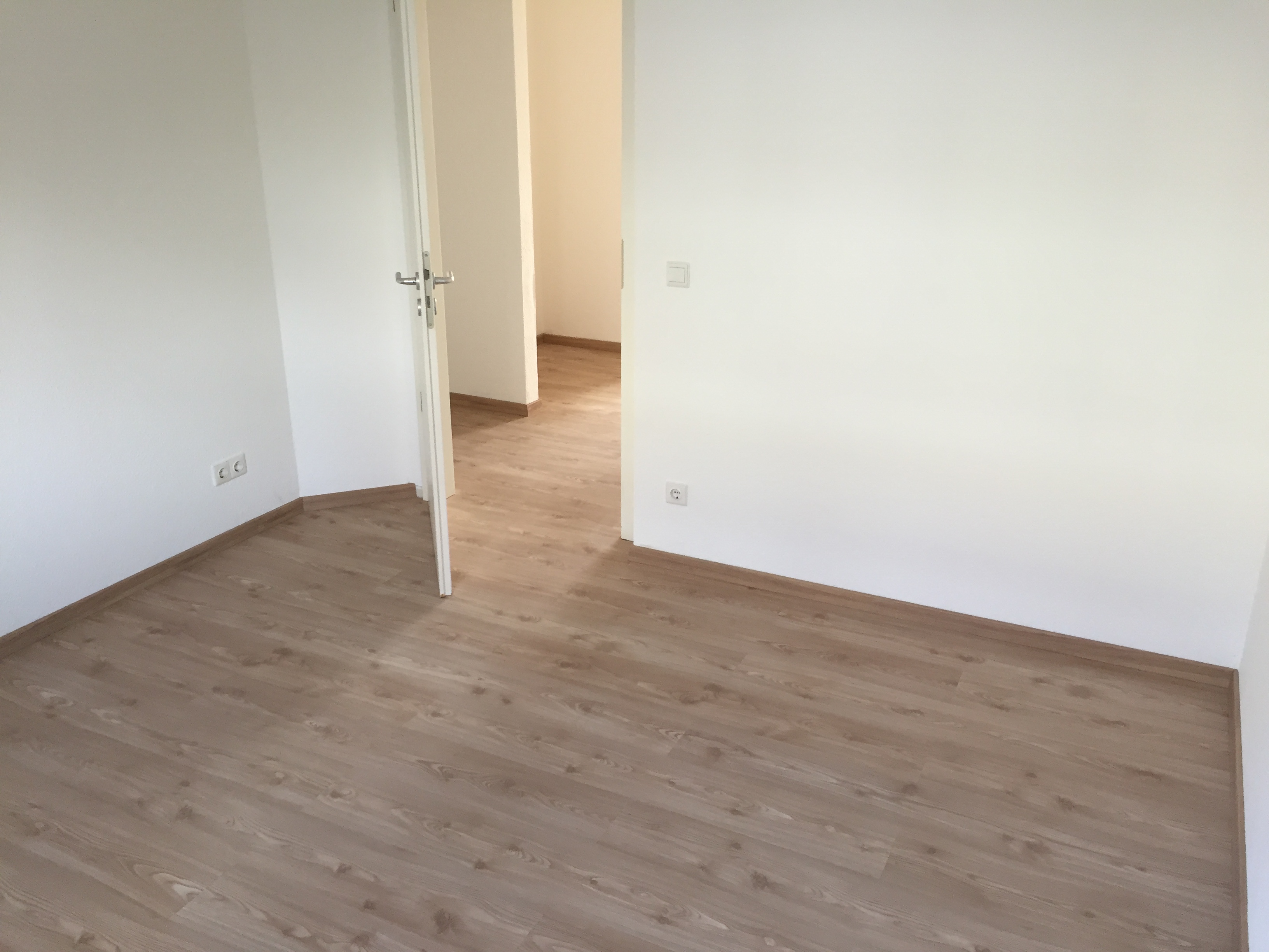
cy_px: 476
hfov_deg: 61.7
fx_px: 1063
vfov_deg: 48.2
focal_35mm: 29
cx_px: 634
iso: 80
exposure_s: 1/33
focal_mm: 4.15
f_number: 2.2
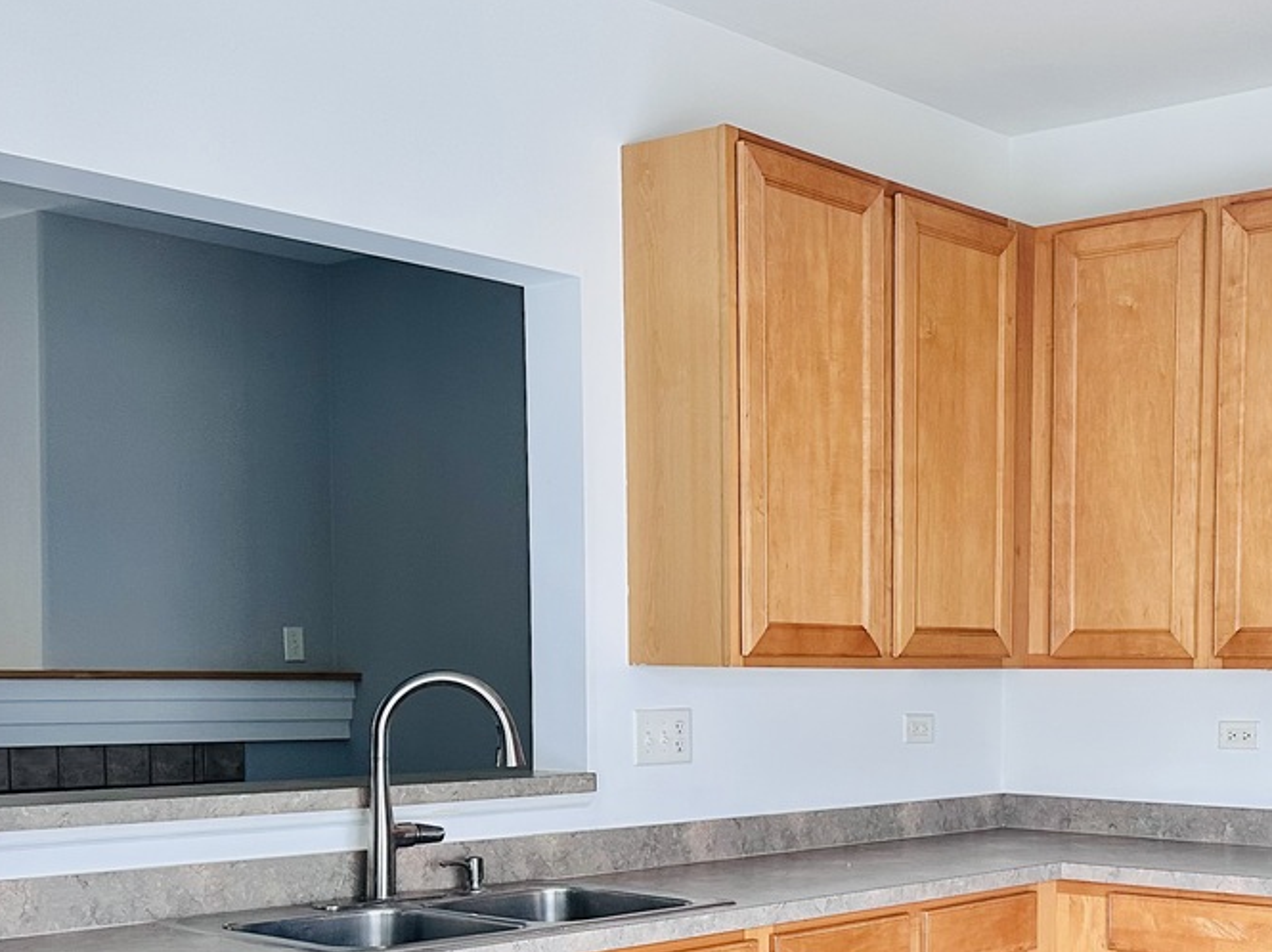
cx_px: 985
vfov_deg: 27.3
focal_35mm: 52
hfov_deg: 35.8
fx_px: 1910
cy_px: 791
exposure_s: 1/60
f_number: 1.78
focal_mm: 6.86
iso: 250
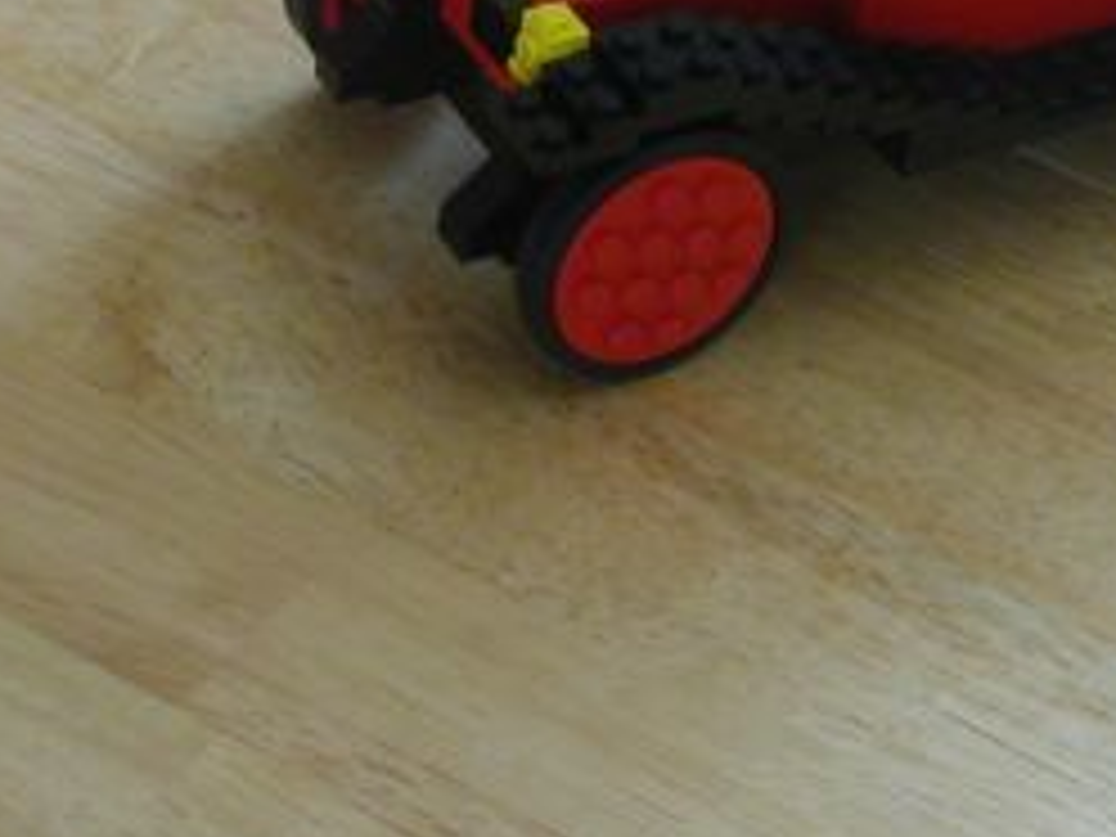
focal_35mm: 155
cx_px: 801
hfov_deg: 12.7
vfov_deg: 9.5
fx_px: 4997
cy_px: -112
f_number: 3.5
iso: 100
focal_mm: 9.7
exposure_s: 1/22.5
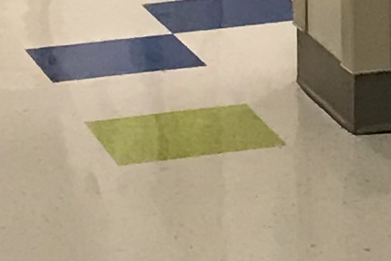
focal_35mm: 272
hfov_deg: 7.4
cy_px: -413
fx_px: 2954
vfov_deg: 4.9
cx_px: 608
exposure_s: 1/30
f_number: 1.8
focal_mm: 3.99
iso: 32
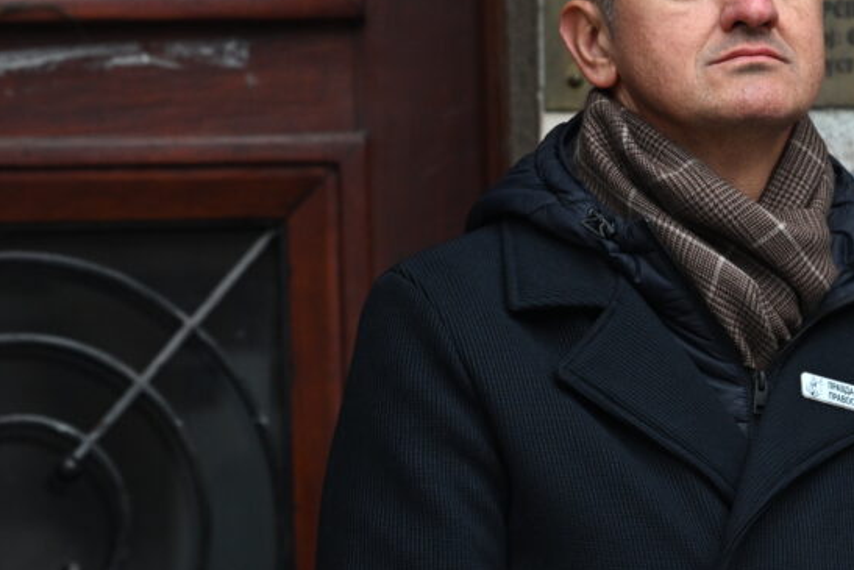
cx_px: 696
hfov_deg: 3.7
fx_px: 13335
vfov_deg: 2.4
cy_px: 223
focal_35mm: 562
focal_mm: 200
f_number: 4
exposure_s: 1/320
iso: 1000
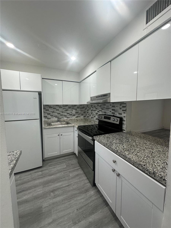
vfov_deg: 102.1
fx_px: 92
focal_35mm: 14
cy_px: 114
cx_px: 86
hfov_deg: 85.7
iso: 160
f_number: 2.2
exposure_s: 1/120
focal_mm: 2.22
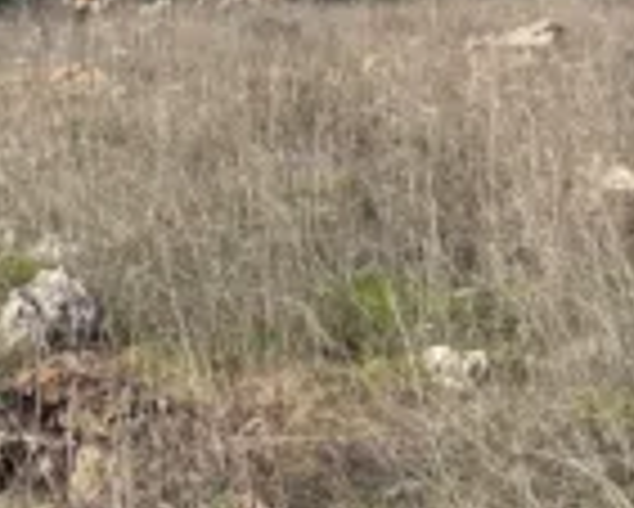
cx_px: -184
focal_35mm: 115
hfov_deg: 15.9
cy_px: 81
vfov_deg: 13.3
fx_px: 2159
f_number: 1.5
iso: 50
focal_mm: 5.7
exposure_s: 1/3968
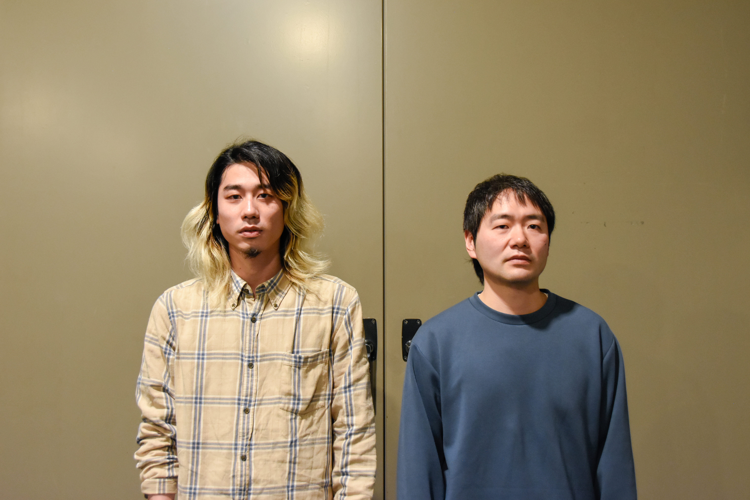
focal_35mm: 46
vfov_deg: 28.9
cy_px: 250
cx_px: 375
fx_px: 969
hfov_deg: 42.3
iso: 2000
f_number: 4
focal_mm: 31
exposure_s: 1/100
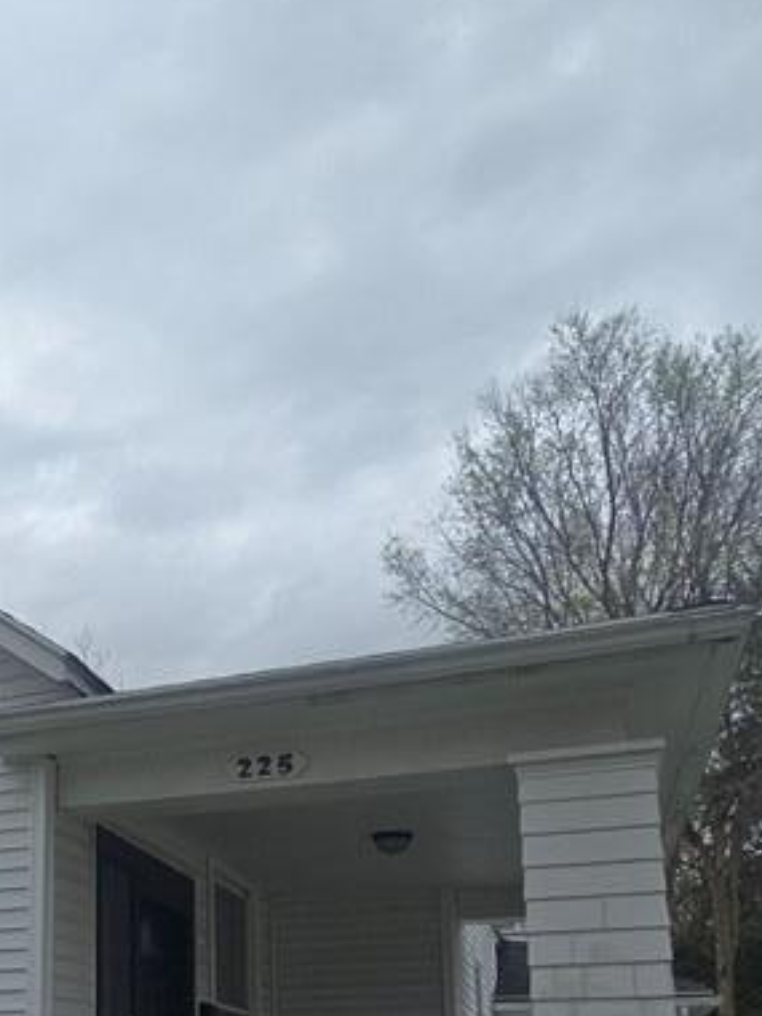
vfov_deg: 47.6
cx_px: 163
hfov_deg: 39.3
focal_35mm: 35
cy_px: 901
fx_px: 1027
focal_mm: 2.2
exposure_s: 1/994
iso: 50
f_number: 2.2
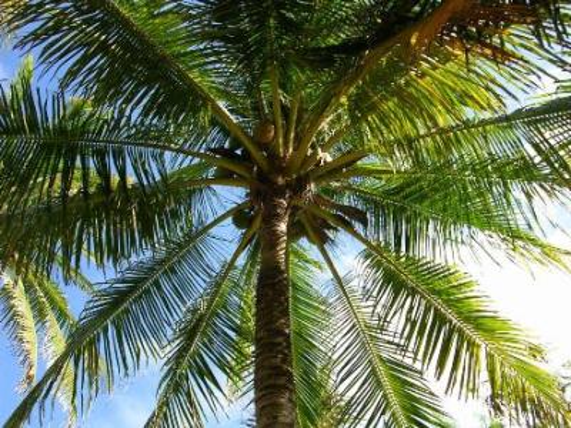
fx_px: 627
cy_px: 214
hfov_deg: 49.0
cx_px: 286
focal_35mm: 38
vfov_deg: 37.7
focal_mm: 5.8
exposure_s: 1/145
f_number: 5.6
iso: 50
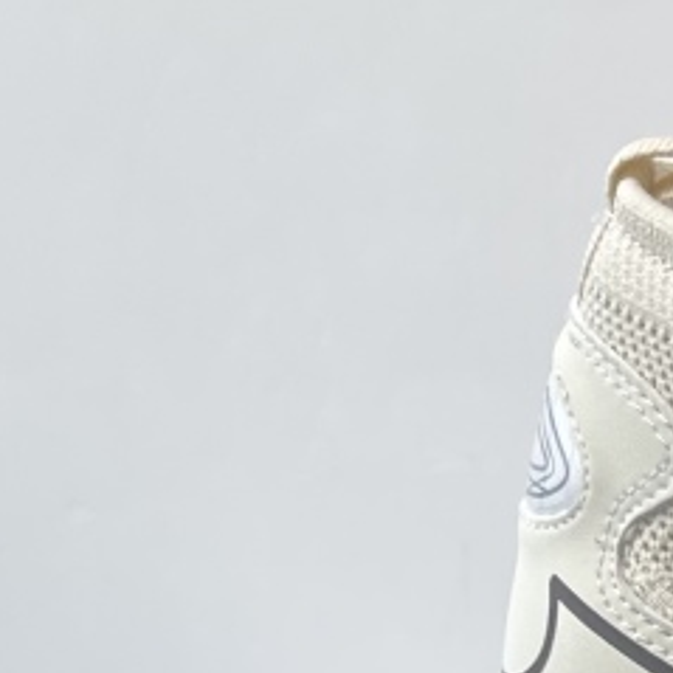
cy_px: 876
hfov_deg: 11.6
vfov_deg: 12.7
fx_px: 2925
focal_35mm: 133
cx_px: 1414
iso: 32
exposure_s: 1/190
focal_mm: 5.1
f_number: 1.6
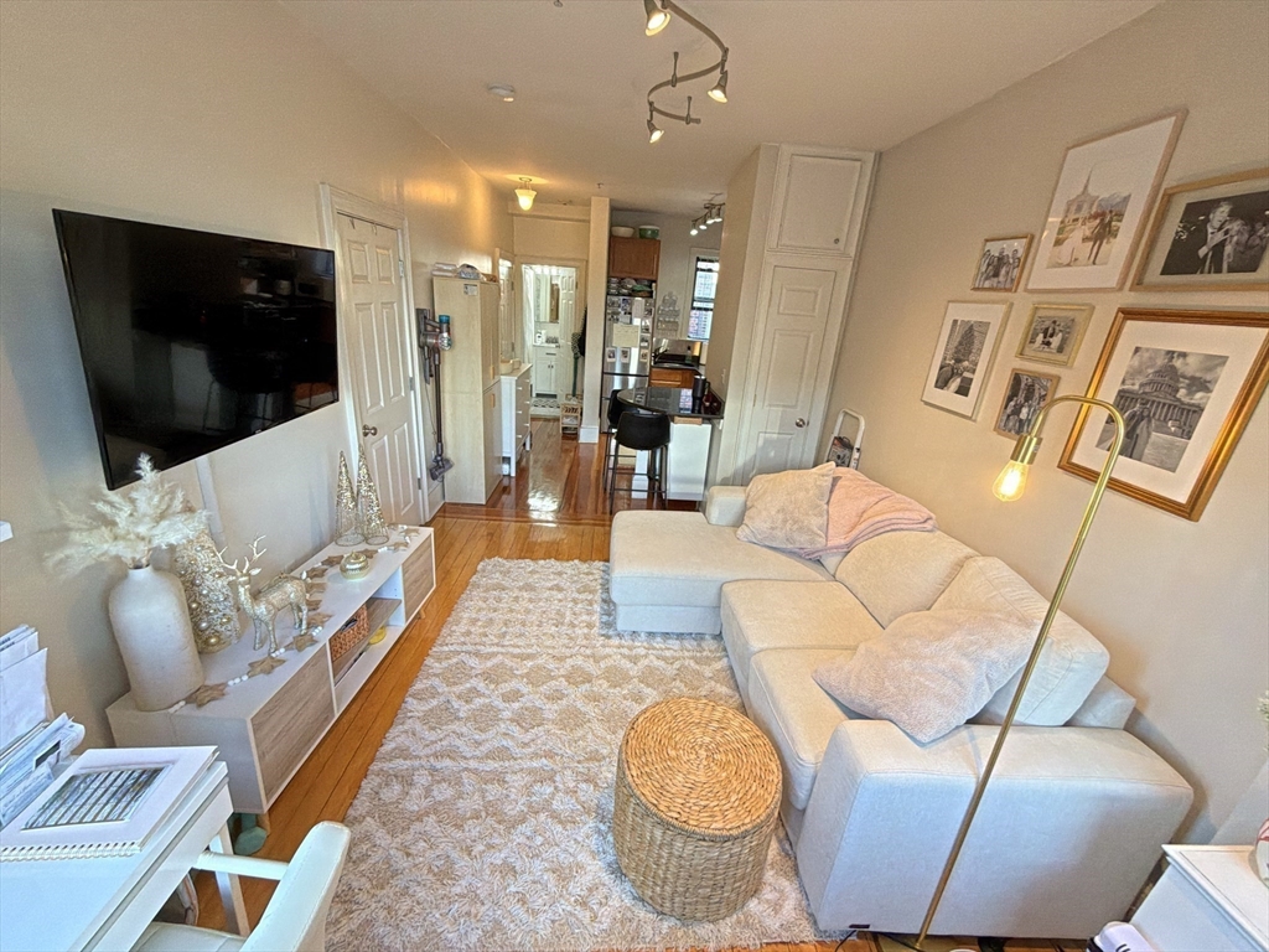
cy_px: 476
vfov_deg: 85.7
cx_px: 634
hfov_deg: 102.1
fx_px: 513
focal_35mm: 14
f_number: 2.2
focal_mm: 2.22
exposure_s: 1/120
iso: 250
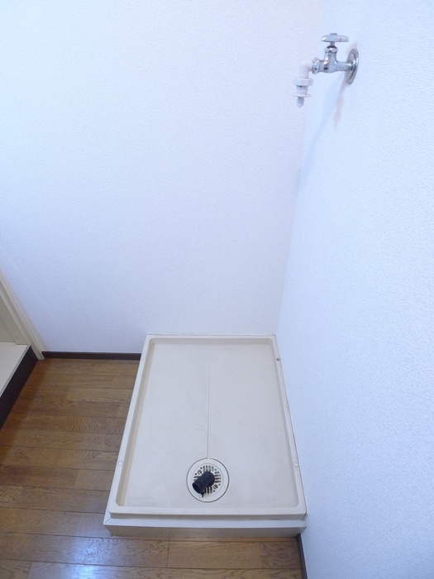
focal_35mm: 24
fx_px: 401
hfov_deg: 56.8
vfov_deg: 71.6
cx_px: 217
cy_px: 290
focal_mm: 5.1
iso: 400
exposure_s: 1/25
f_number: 2
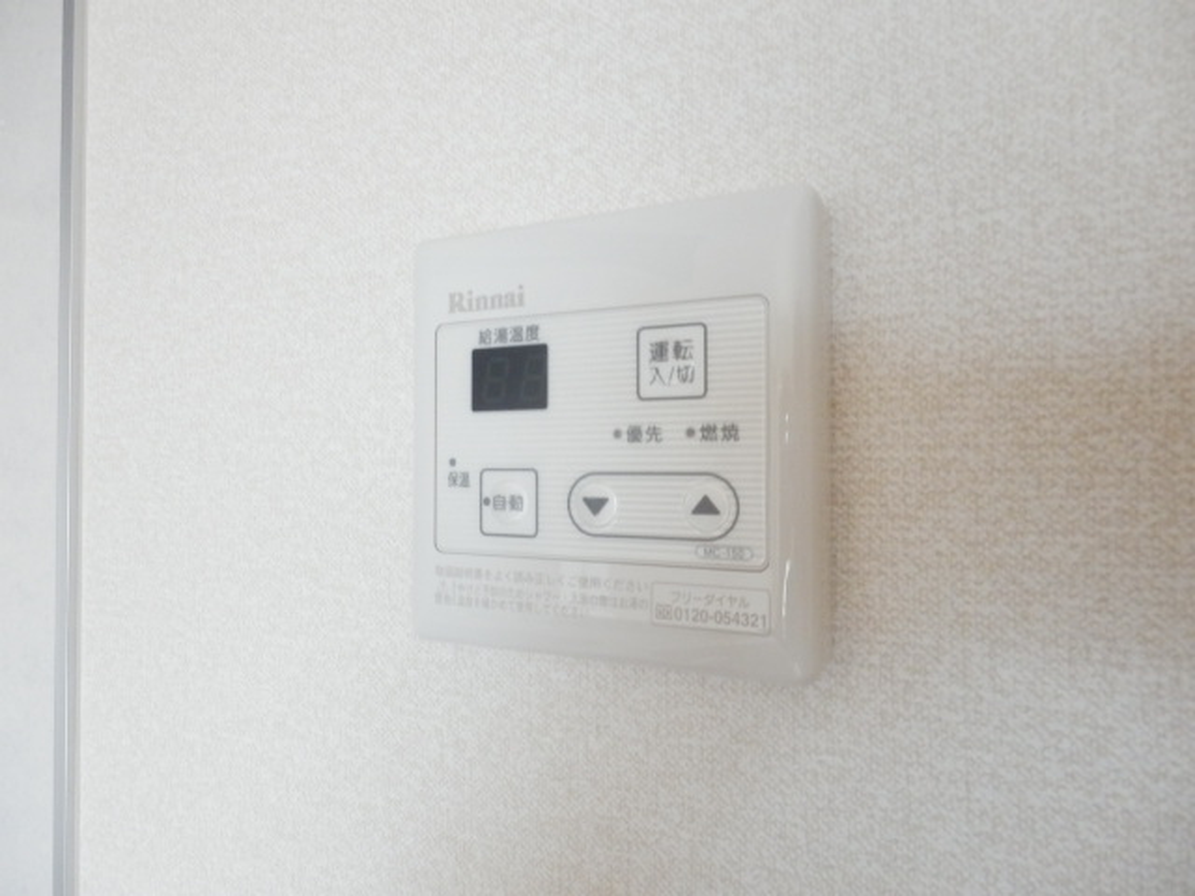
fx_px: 829
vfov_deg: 56.8
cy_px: 448
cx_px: 598
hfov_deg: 71.6
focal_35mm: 24
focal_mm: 4.2
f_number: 3
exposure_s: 1/25
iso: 800
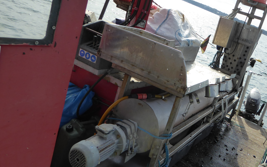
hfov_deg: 49.6
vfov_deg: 32.8
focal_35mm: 39
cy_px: 81
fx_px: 284
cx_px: 176
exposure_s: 1/1000
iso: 125
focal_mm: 4.3
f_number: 3.3
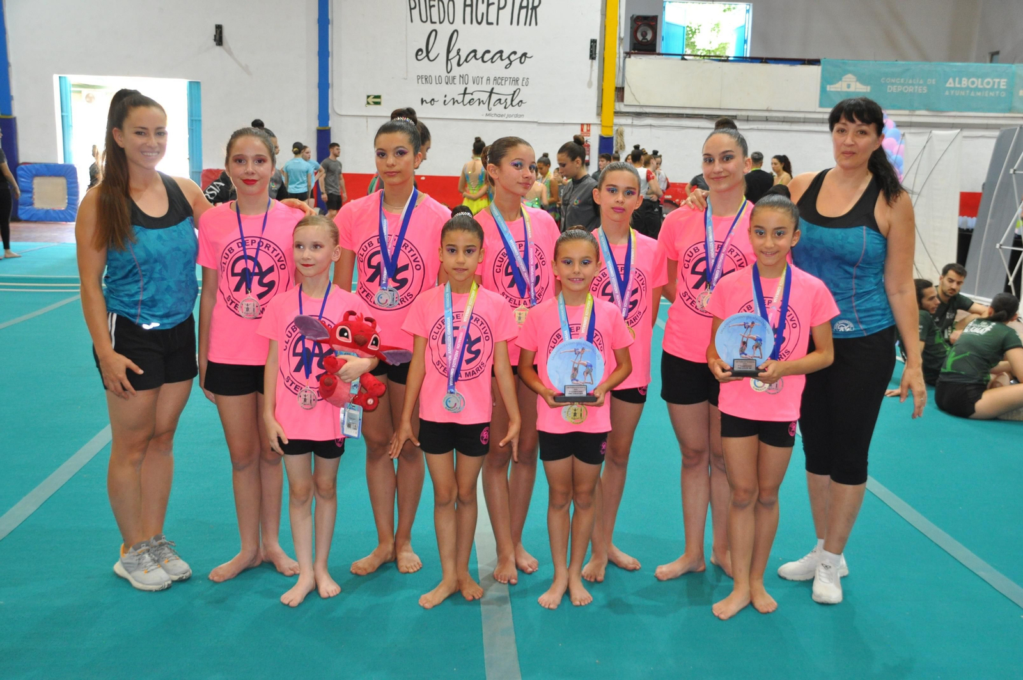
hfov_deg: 51.3
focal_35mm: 38
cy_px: 340
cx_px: 512
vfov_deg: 35.4
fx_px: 1064
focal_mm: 25
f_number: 4
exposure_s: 1/60
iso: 800
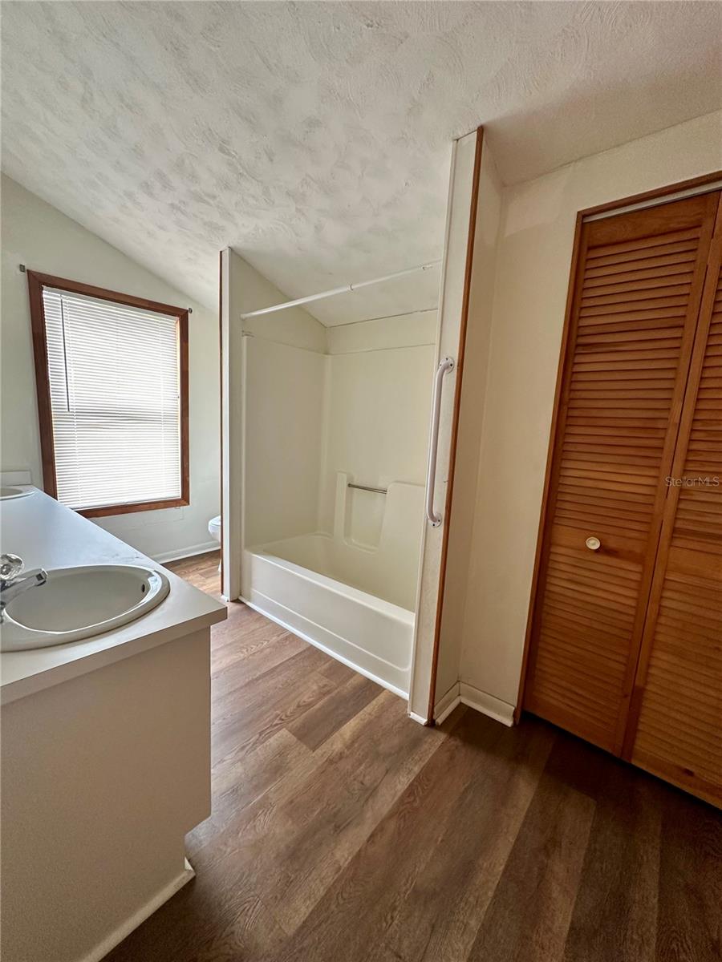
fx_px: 389
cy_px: 481
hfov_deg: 85.7
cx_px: 361
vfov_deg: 102.1
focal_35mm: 14
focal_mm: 2.22
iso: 200
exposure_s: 1/60
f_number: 2.2
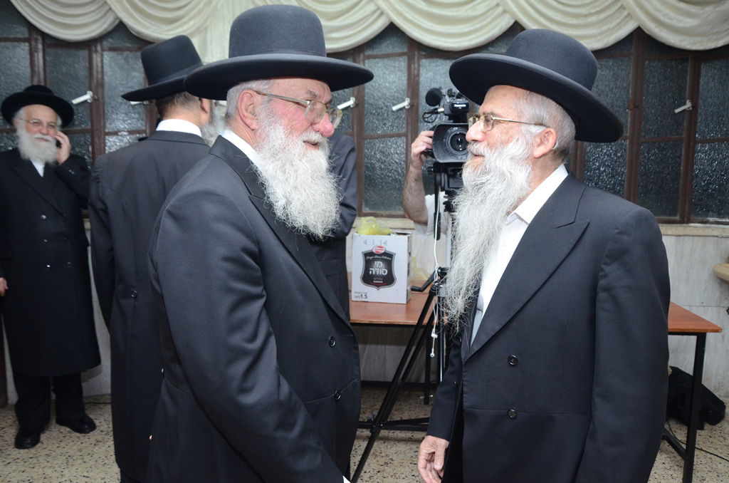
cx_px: 364
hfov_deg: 67.5
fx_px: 546
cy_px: 242
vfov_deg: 47.7
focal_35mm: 27
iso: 1250
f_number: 5.6
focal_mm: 18
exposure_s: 1/125
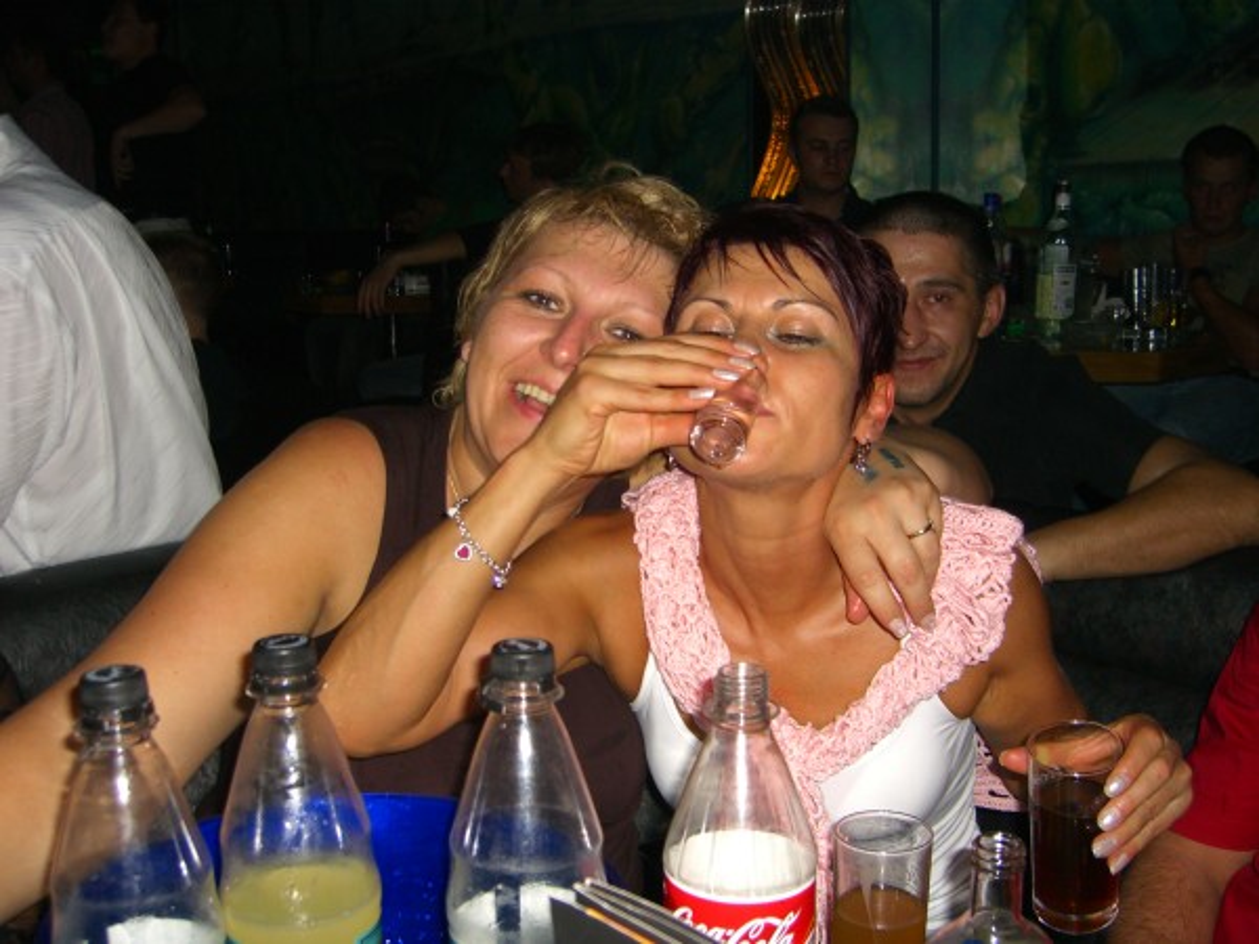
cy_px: 472
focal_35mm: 38
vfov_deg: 37.7
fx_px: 1382
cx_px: 630
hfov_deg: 49.0
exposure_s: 1/60
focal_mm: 7.9
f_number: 2.8
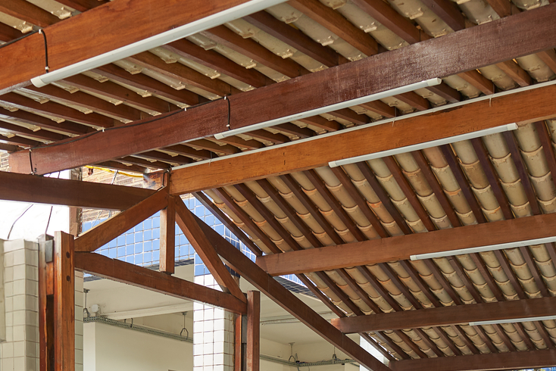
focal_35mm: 55
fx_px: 850
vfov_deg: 21.7
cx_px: 108
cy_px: 508
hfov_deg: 35.0
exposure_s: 1/125
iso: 100
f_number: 2.8
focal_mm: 17
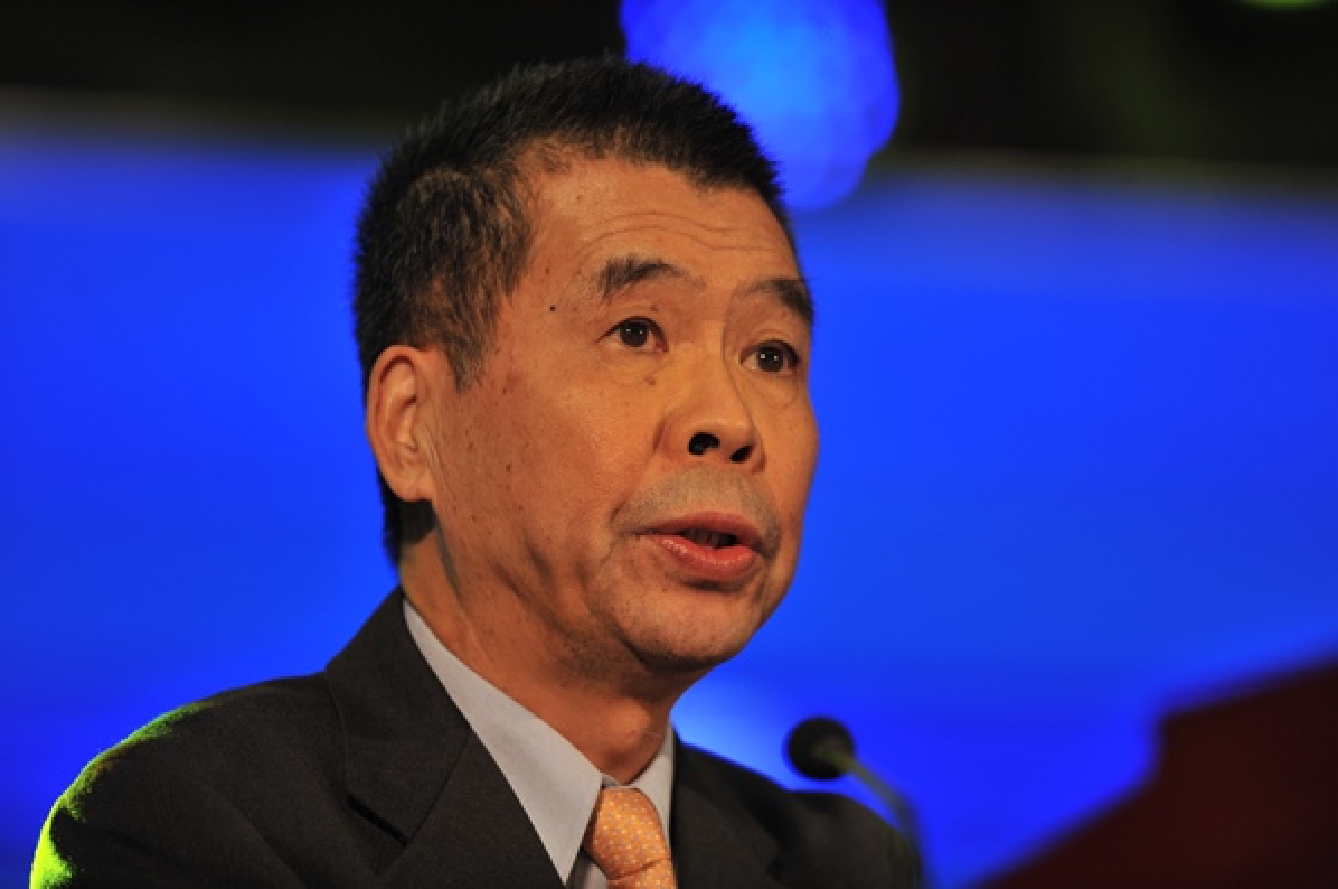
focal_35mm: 300
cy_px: 444
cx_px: 669
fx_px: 11135
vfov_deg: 4.6
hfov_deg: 6.9
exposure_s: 1/500
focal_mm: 300
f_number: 2.8
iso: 1000
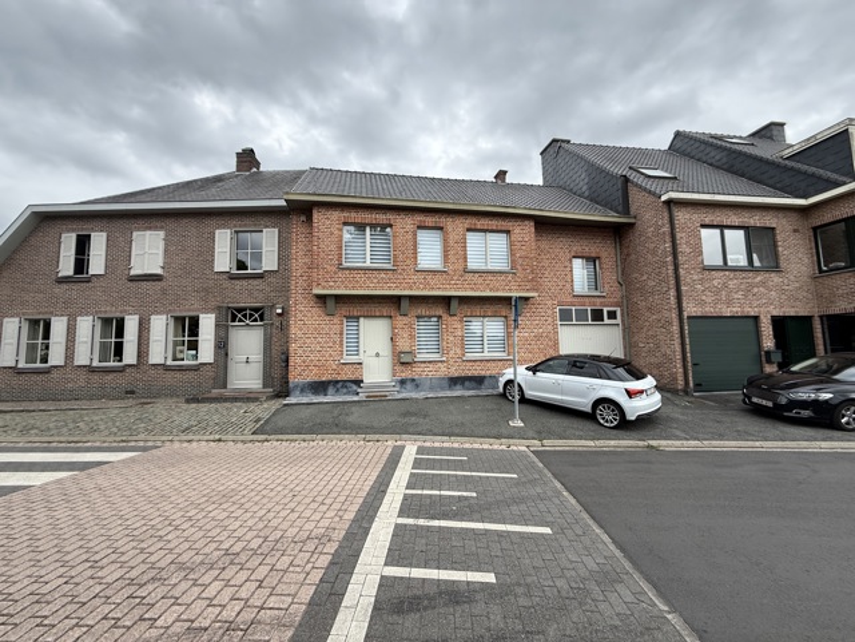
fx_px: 346
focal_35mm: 14
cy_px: 321
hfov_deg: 102.1
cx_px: 428
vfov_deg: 85.7
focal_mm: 2.22
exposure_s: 1/514
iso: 50
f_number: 2.2
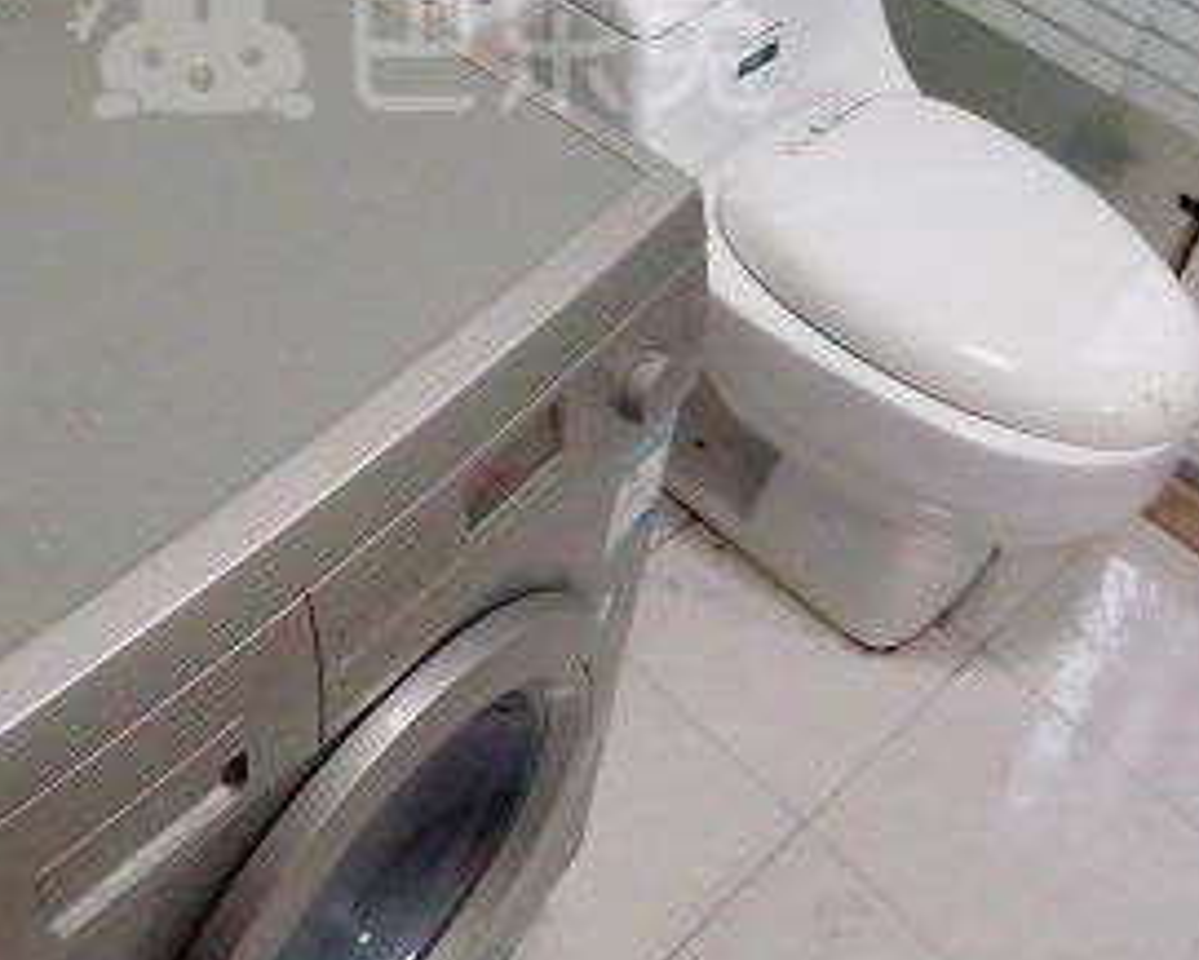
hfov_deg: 37.7
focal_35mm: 49
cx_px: 420
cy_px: 0
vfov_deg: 28.9
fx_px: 1739
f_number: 2.4
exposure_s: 1/25
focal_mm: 1.78
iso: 400
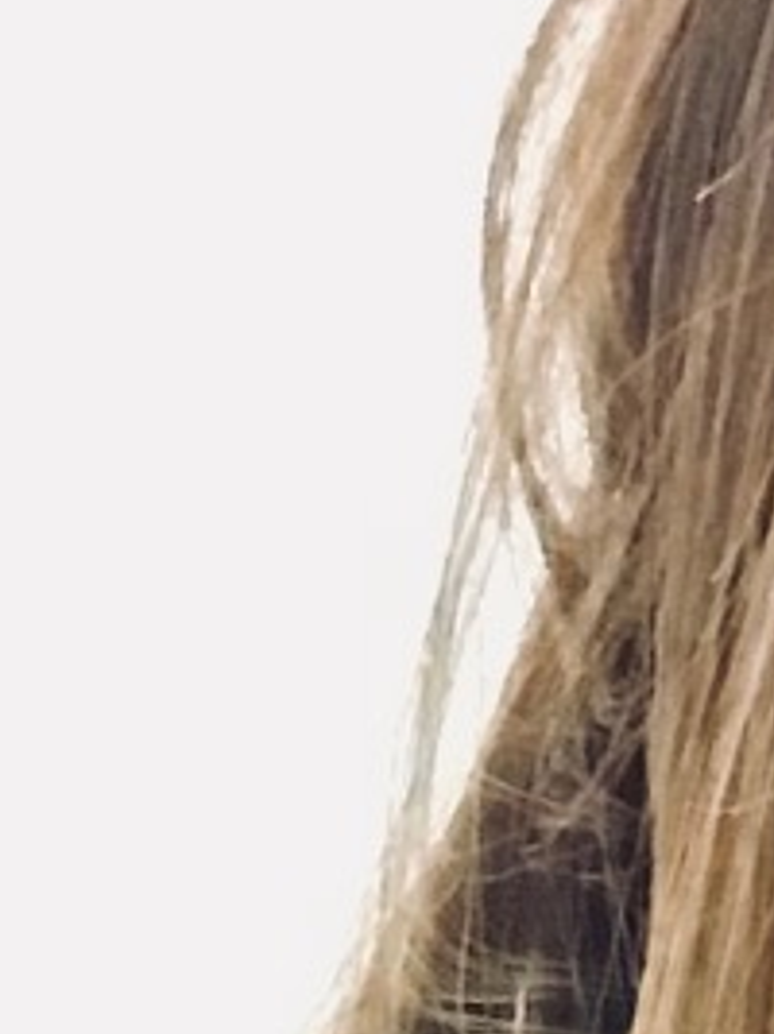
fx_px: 5520
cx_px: 2086
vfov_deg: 10.2
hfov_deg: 7.3
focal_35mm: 185
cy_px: 1688
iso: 500
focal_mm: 2.87
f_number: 2.2
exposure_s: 1/15
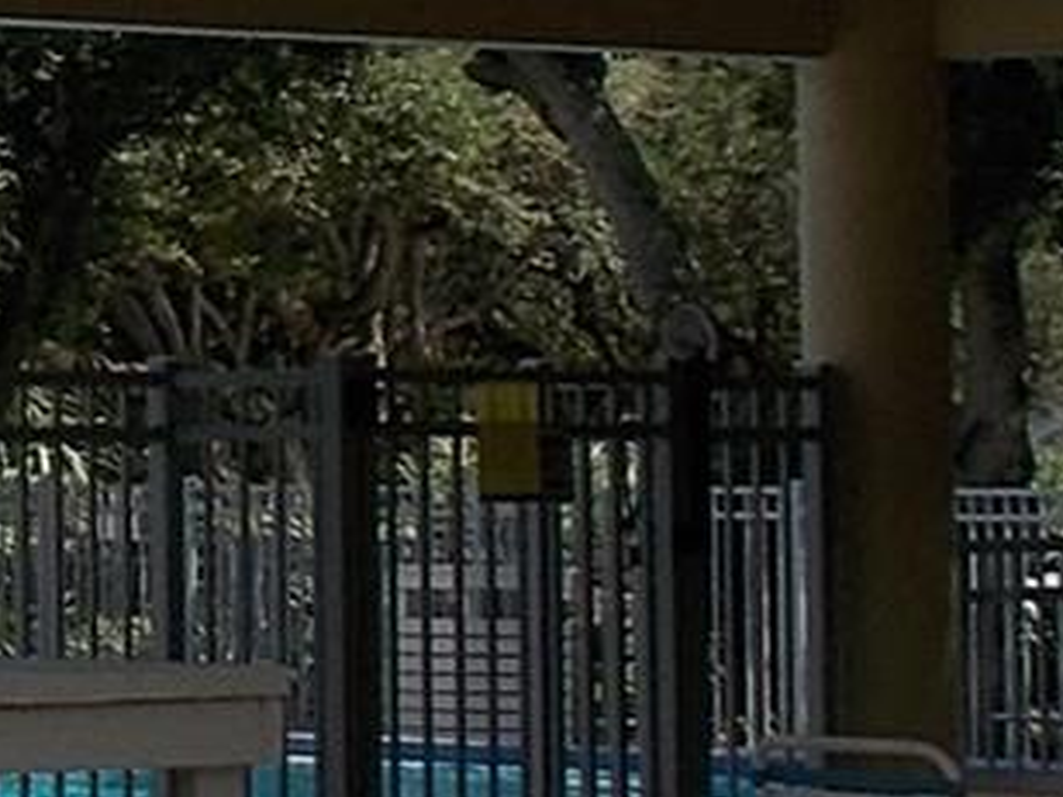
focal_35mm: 213
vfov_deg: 6.9
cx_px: -846
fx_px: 6541
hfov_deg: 8.9
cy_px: -141
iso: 80
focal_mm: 7.3
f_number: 3.6
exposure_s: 1/800
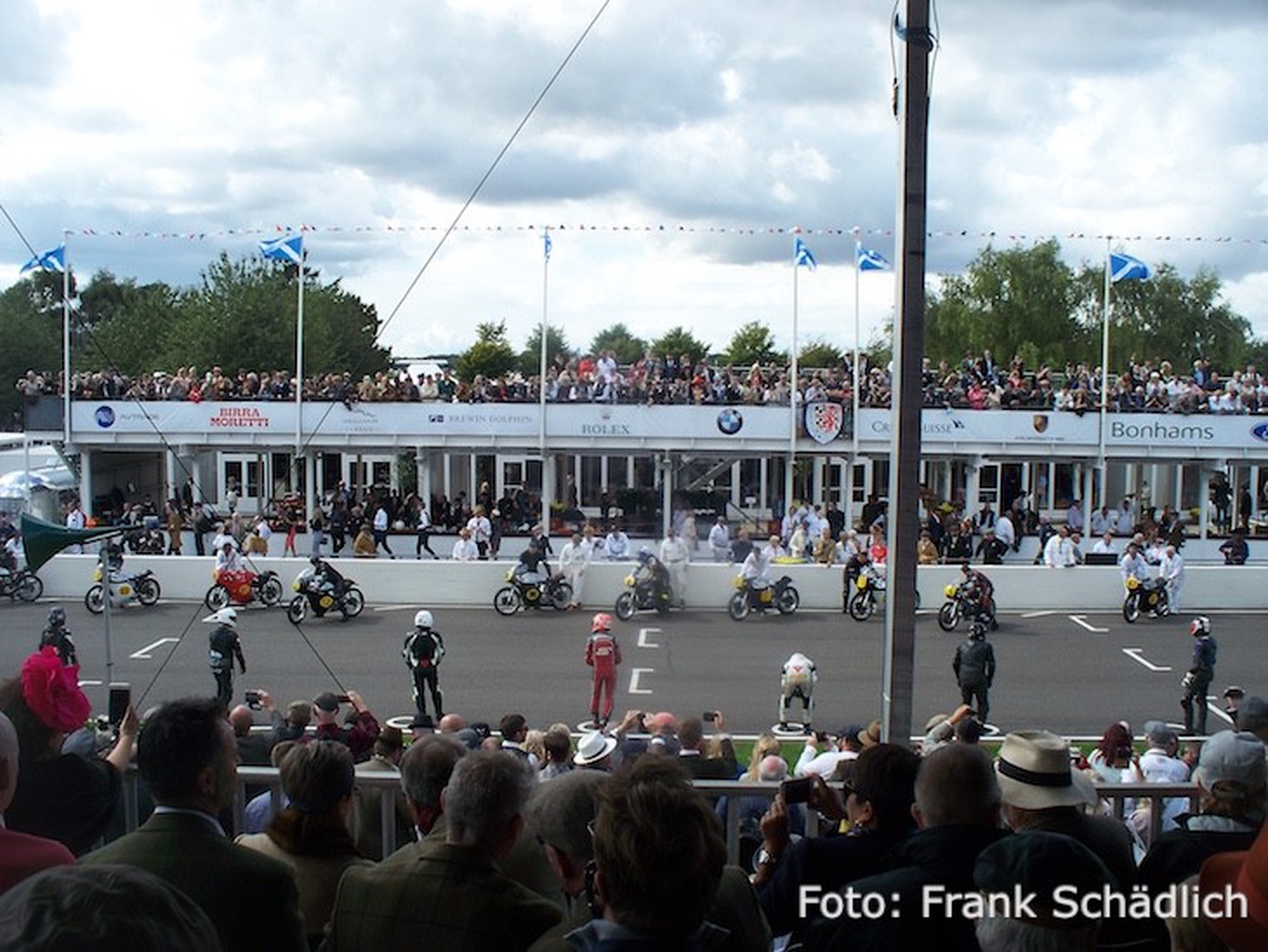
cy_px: 476
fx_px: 1319
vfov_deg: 39.7
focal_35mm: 36
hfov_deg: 51.3
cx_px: 634
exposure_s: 1/250
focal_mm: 7.54
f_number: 5
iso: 80
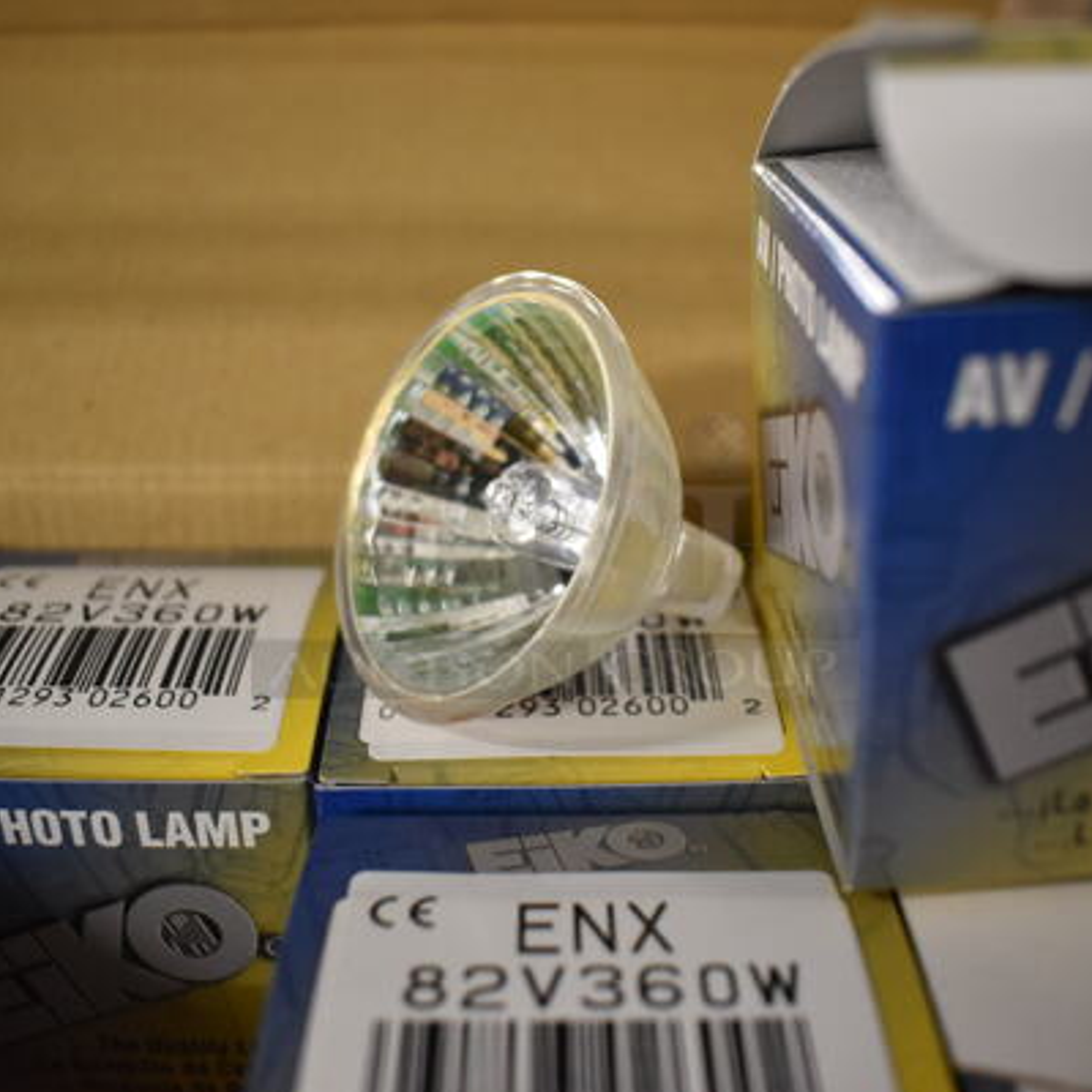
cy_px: 554
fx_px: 1249
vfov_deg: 47.2
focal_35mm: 35
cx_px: 557
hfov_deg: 47.2
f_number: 4
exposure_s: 1/60
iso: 1400
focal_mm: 18
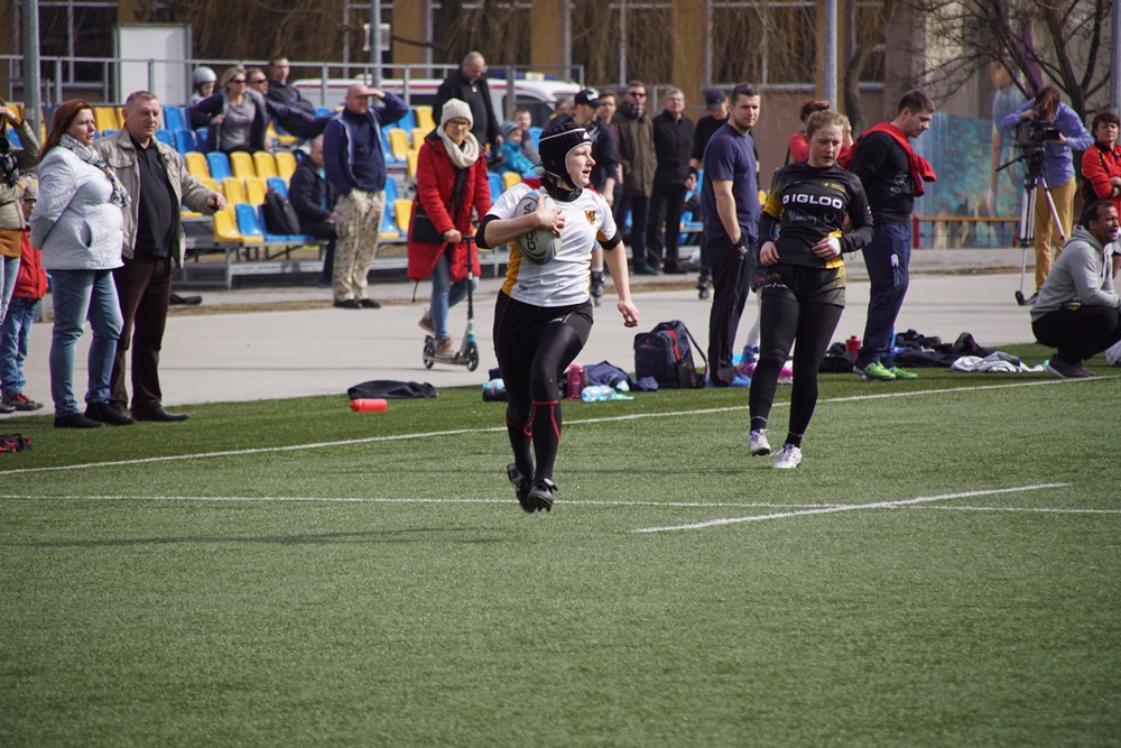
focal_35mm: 300
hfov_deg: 6.9
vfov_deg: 4.6
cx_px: 560
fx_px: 9342
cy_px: 374
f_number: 6.3
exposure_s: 1/320
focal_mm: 200
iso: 125
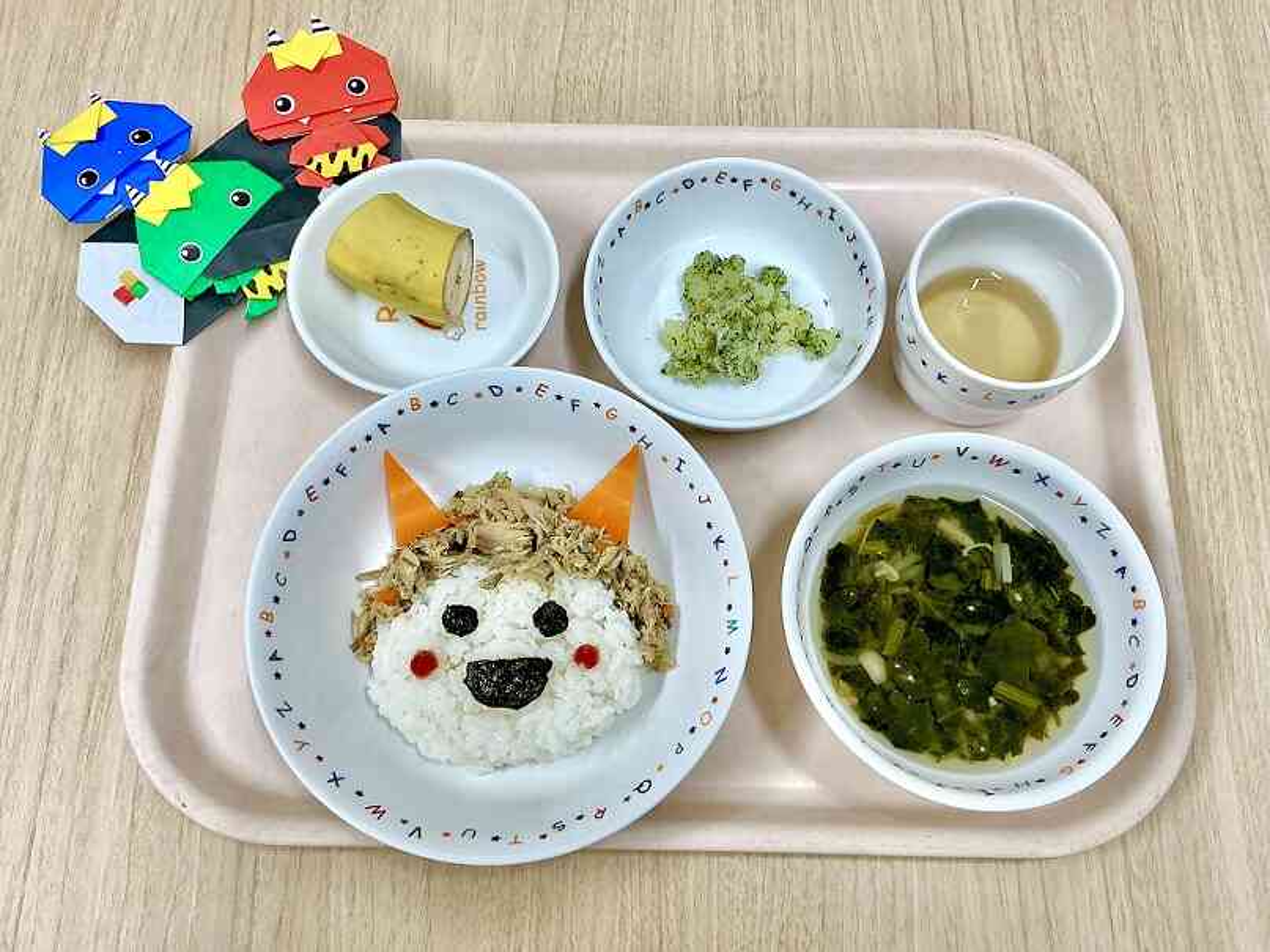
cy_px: 476
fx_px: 1064
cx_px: 635
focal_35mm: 29
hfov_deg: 61.7
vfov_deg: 48.2
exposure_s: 1/120
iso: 50
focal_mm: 3
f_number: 1.8
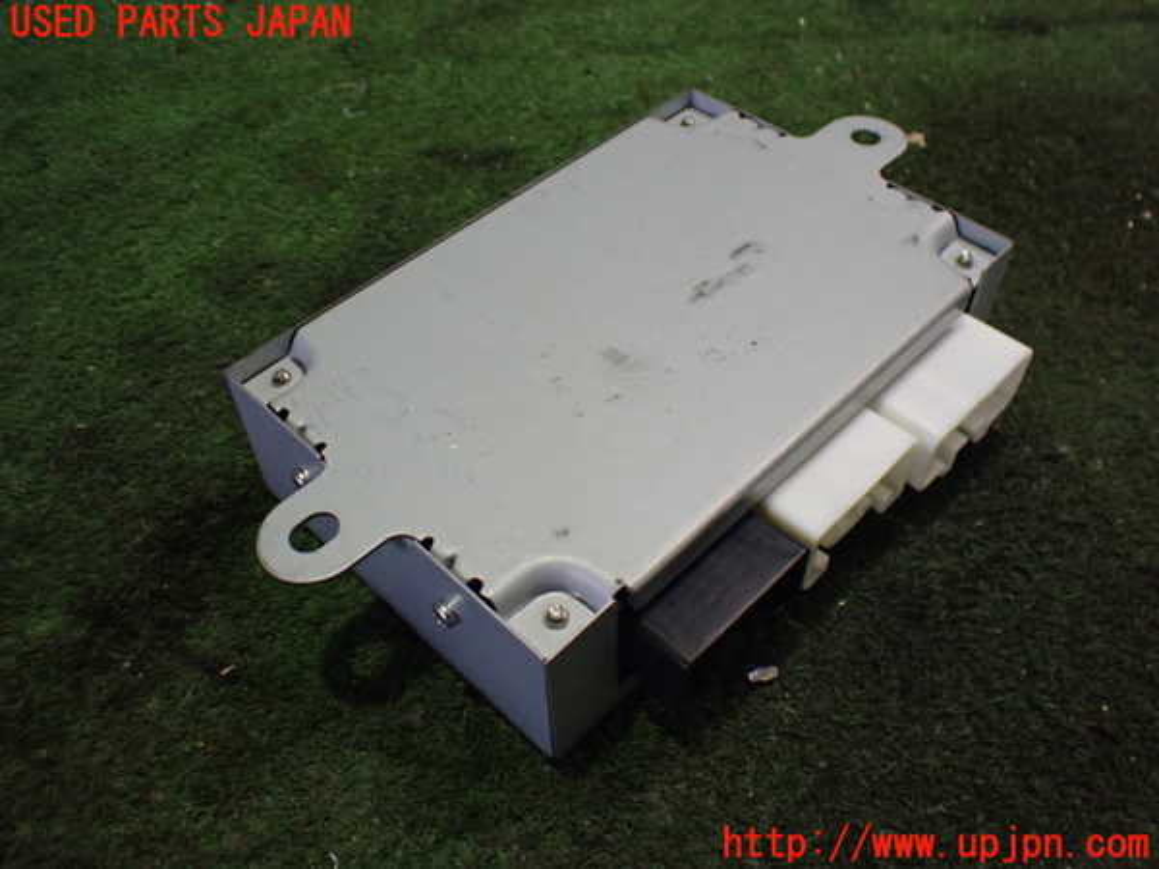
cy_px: 434
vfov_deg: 46.8
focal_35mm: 30
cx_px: 580
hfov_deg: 60.0
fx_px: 1004
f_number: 2.3
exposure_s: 1/100
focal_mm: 5.4
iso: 800
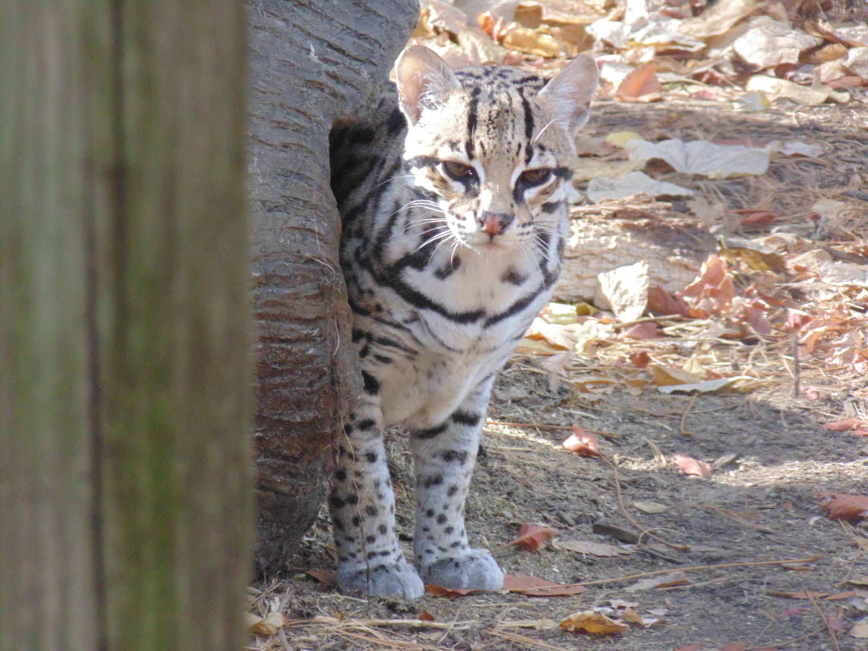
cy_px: 326
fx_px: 8977
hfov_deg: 5.5
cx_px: 434
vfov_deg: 4.2
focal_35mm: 358
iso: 400
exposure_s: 1/80
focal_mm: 64.1
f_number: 6
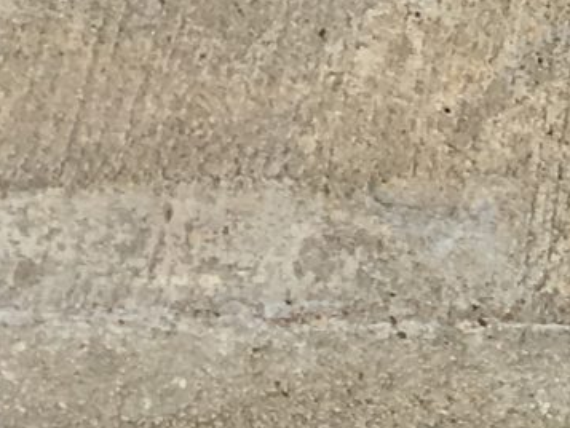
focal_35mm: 208
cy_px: -57
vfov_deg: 7.1
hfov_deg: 8.3
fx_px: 3426
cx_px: 1619
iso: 25
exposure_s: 1/680
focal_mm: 4.15
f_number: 2.2
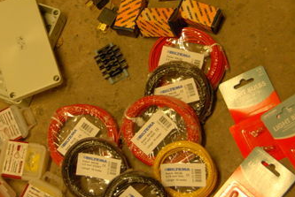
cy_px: 64
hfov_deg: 20.6
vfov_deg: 14.0
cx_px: 71
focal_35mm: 98
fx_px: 804
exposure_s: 1/40
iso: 800
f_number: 5
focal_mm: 34
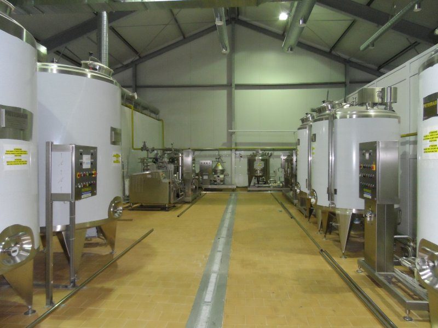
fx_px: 304
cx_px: 219
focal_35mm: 24
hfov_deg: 71.6
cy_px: 164
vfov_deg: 56.8
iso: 480
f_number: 3.2
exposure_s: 1/30
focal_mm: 4
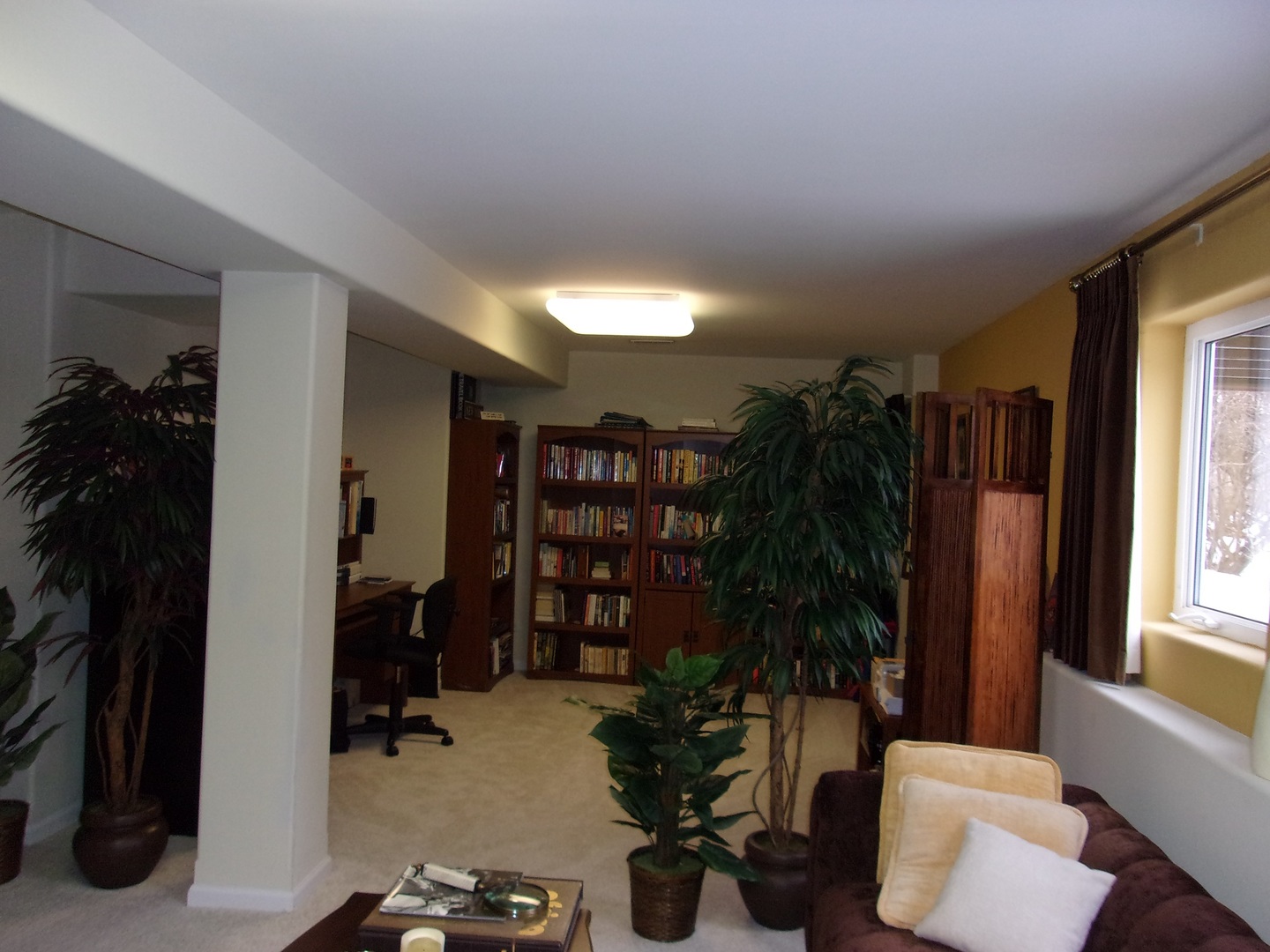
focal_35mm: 27
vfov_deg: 51.4
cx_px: 635
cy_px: 476
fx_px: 991
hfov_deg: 65.3
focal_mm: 4.9
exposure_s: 1/34
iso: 200
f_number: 3
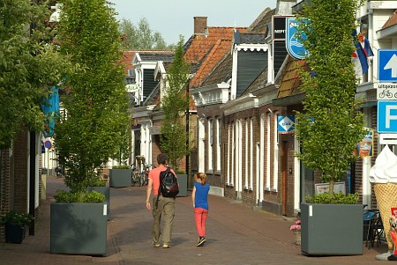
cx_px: 198
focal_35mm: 147
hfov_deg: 13.9
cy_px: 132
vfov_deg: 9.4
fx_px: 1623
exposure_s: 1/350
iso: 400
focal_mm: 98
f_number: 9.5
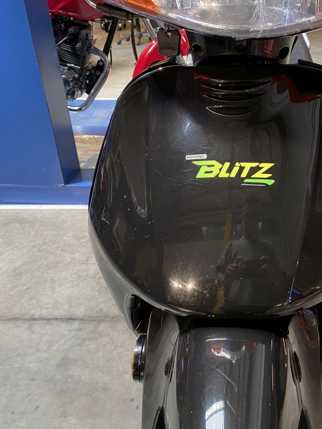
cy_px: 216
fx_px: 434
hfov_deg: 39.4
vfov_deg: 52.6
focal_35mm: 35
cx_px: 248
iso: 64
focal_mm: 4.25
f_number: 1.8
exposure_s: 1/50
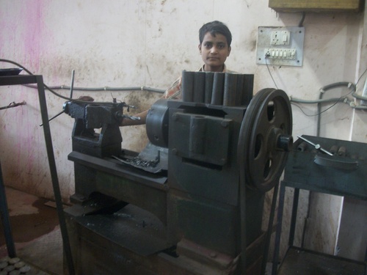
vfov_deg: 44.2
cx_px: 184
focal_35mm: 32
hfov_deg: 56.8
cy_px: 138
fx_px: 339
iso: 250
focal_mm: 5.7
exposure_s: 1/8
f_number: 2.9
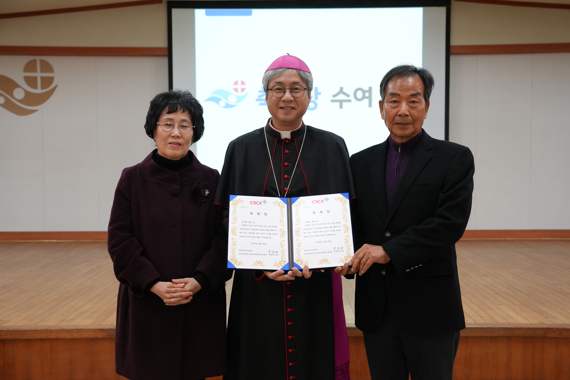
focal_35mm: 38
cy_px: 190
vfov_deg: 35.1
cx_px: 285
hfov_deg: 50.7
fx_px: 602
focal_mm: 38
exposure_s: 1/160
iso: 1250
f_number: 4
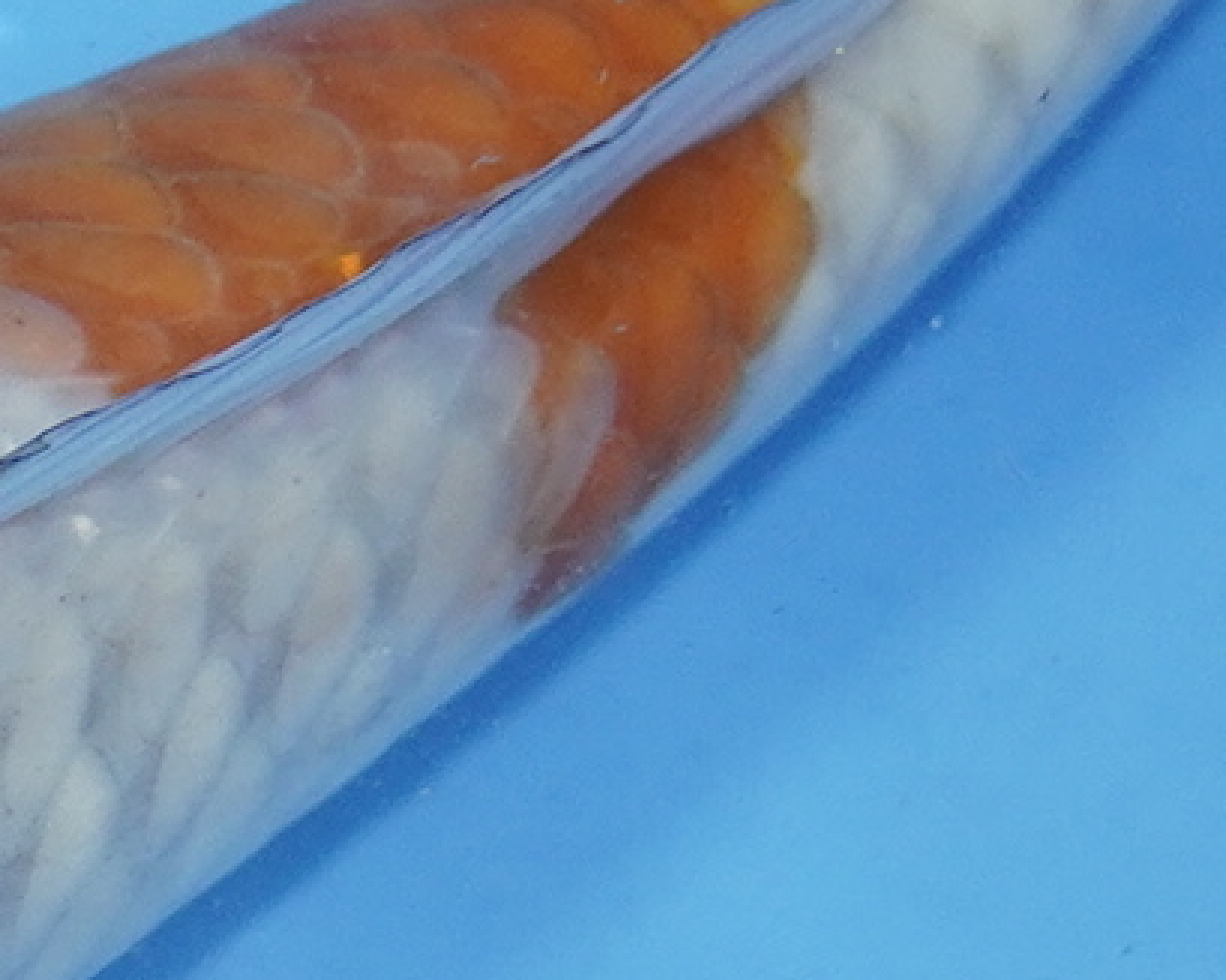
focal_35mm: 362
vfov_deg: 4.2
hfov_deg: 5.3
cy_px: 1454
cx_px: -863
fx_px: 13148
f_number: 4.5
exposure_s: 1/160
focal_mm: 35
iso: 640
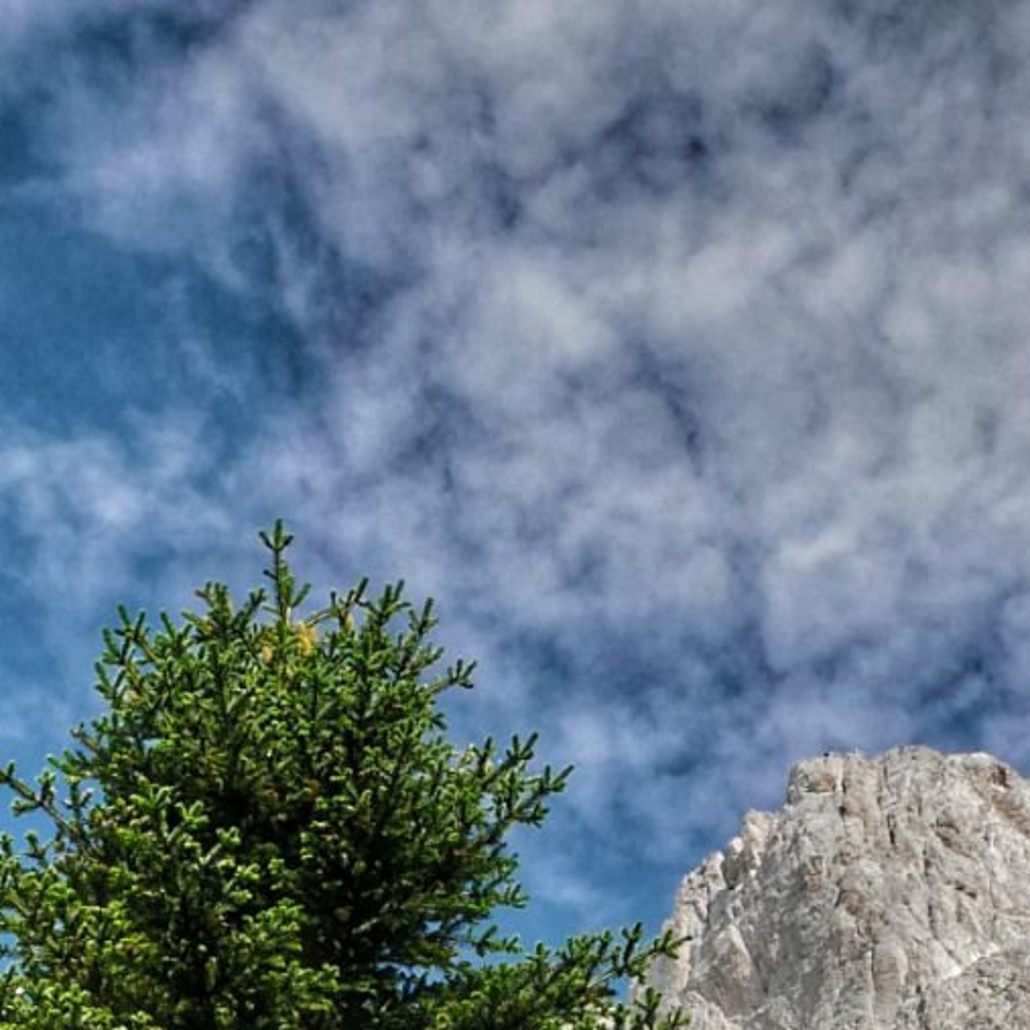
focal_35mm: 100
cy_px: 1394
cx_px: 572
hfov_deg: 17.4
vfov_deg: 16.3
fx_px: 3366
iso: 400
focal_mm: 14
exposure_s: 1/60
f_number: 10
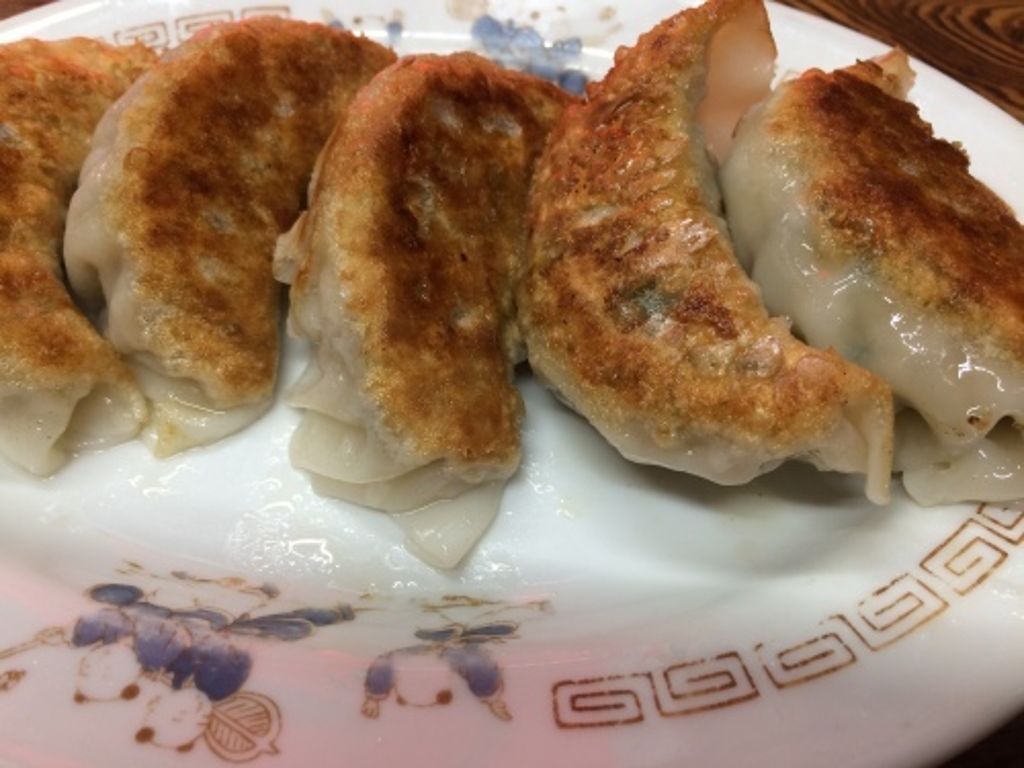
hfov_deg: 61.7
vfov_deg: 48.2
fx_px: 858
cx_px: 512
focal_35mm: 29
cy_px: 384
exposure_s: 1/30
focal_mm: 4.15
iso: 50
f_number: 2.2
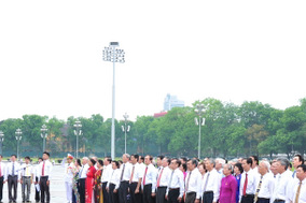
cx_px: 141
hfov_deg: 34.5
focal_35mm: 58
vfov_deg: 23.1
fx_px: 493
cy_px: 150
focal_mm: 22
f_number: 6.3
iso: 320
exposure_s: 1/60
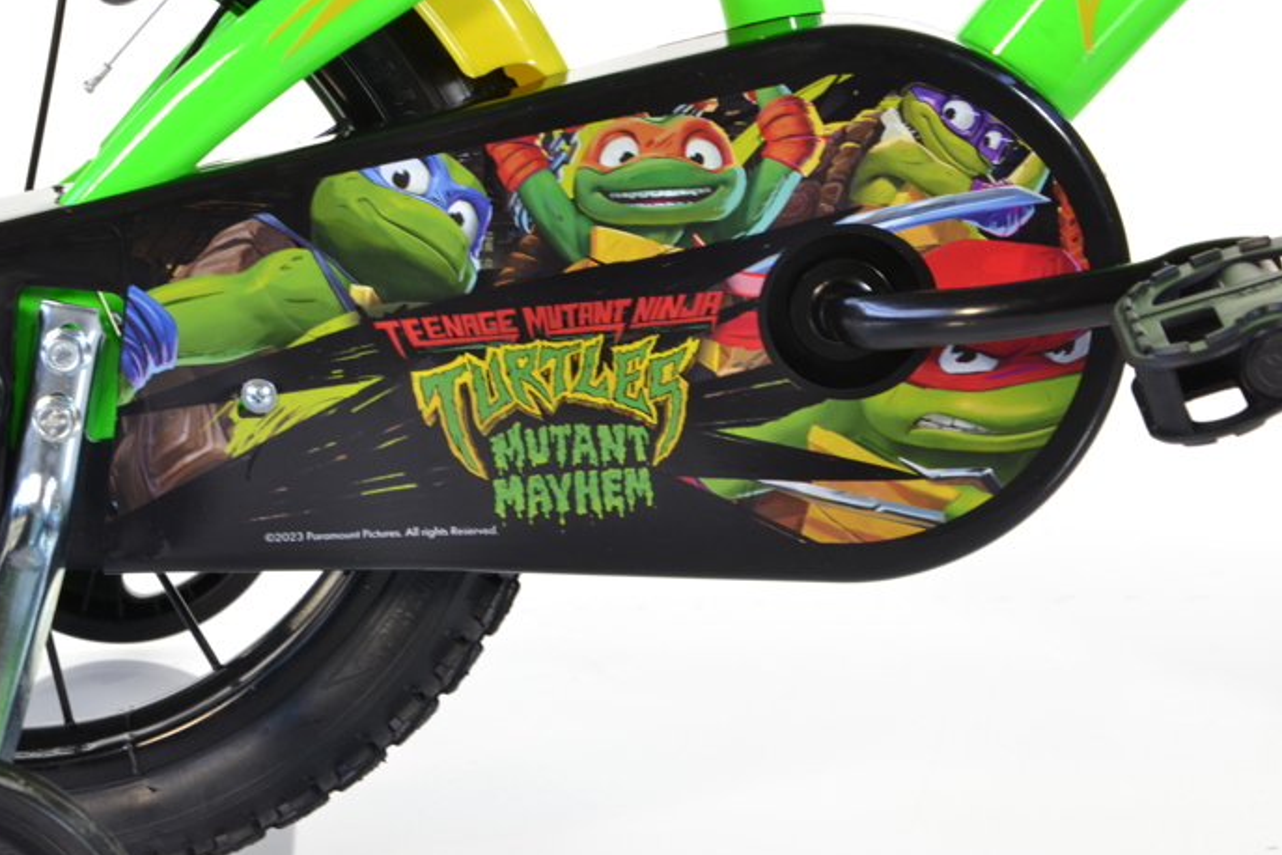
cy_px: 364
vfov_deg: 12.0
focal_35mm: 114
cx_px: 452
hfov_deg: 17.9
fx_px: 4059
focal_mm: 58
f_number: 11
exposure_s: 1/20
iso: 400
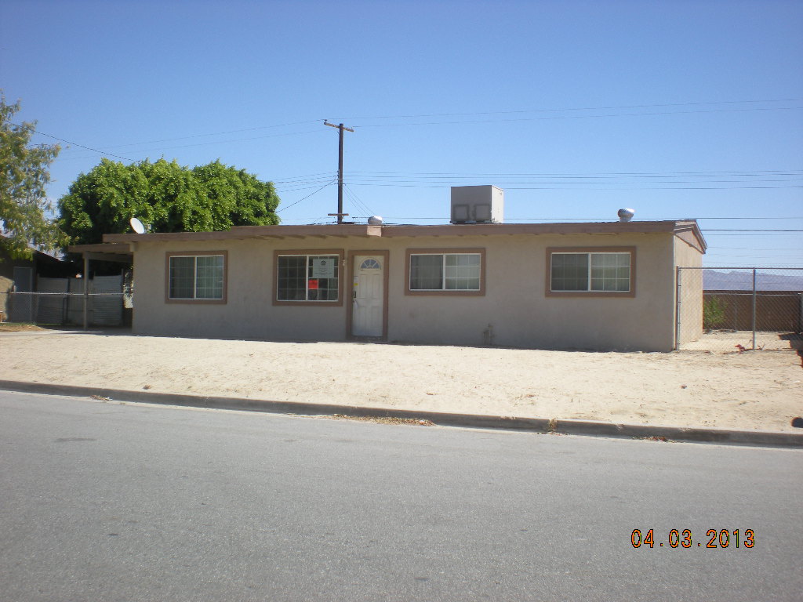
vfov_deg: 37.7
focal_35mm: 38
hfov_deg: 49.0
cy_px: 301
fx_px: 881
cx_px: 402
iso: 64
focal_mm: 6.3
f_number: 4.6
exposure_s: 1/452
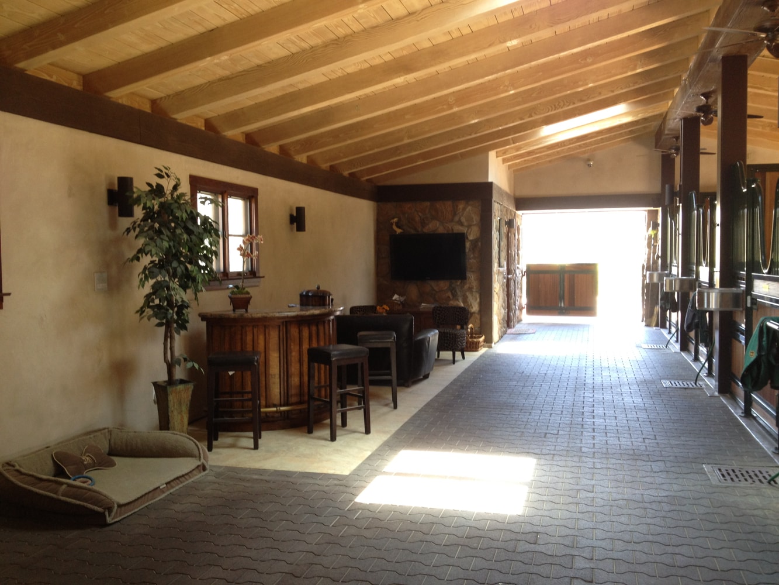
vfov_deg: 40.7
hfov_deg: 52.6
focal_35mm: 35
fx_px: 788
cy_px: 292
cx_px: 390
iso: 100
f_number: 2.4
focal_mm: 4.28
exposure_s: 1/20
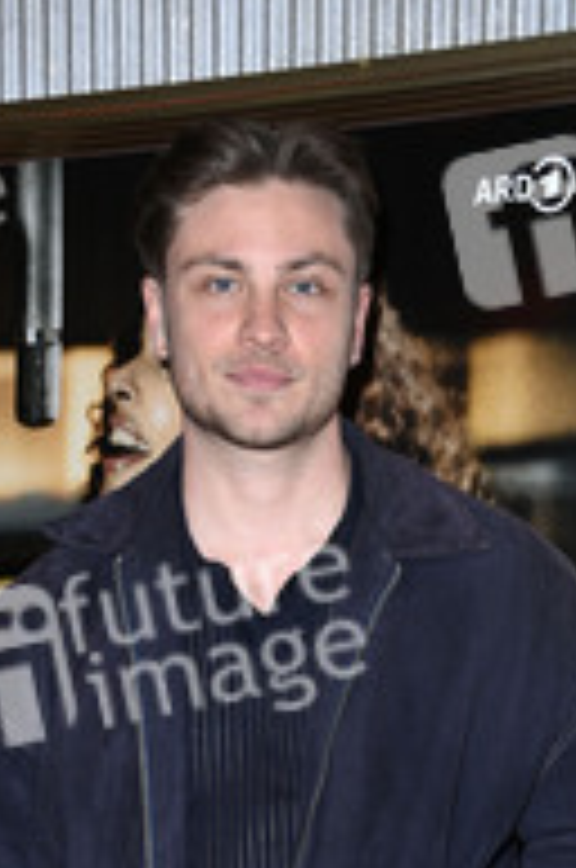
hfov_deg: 12.0
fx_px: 2746
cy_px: 877
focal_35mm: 114
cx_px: 266
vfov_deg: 17.5
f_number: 5.6
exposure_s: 1/250
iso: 1250
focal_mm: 55
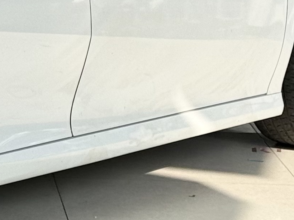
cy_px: -190
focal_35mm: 236
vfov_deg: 6.2
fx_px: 2004
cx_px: -215
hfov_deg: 8.1
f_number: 1.78
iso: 64
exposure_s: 1/3096
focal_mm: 6.76
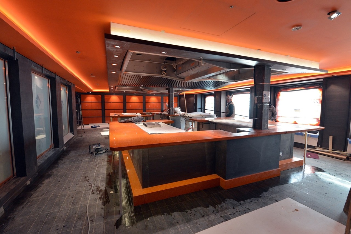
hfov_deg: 96.7
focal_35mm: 16
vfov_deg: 73.8
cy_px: 117
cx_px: 176
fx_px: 156
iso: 2000
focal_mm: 16
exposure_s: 1/200
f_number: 5
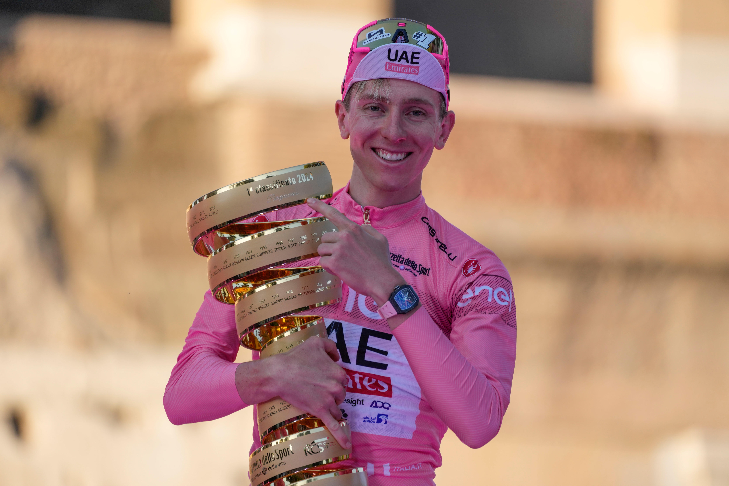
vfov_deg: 3.4
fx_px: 8099
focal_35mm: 400
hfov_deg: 5.2
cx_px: 364
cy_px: 243
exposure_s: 1/640
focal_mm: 400
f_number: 5.6
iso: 400
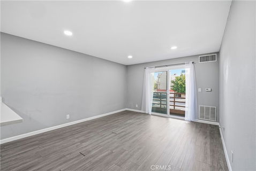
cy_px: 86
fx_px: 100
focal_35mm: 14
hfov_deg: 104.2
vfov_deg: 81.4
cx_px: 128
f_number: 8
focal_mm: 14
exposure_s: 1/80
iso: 200
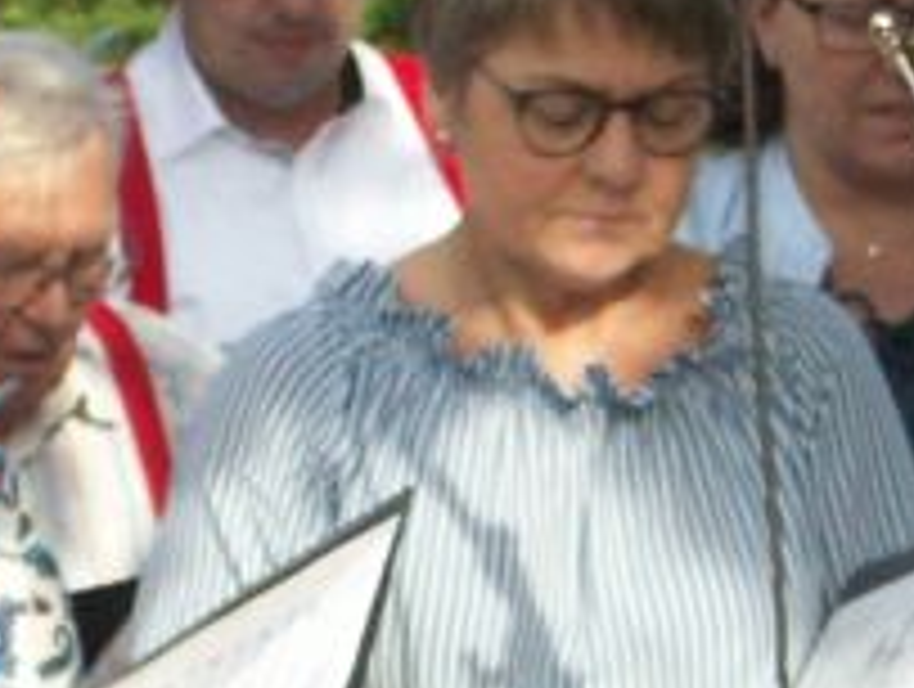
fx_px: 8491
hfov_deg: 6.2
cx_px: 653
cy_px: 445
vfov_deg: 4.6
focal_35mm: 321
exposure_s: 1/1600
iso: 200
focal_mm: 13.16
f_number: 3.2
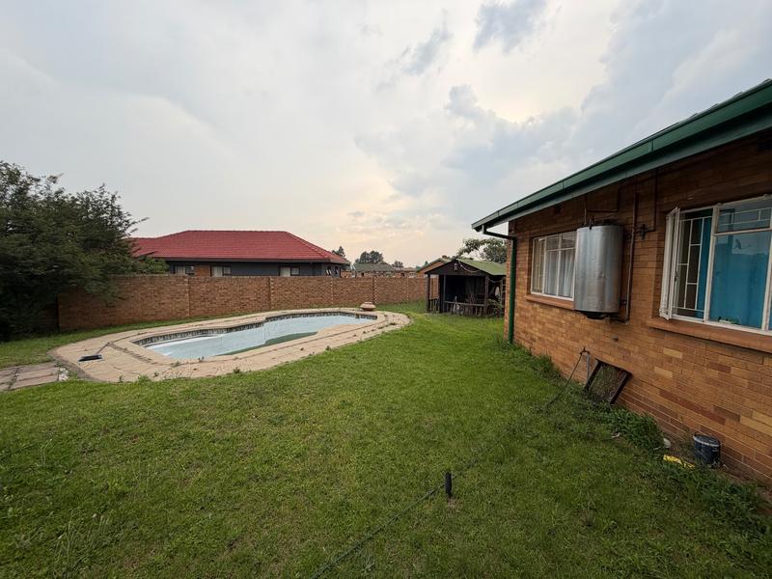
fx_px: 312
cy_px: 290
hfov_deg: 102.1
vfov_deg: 85.7
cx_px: 386
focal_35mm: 14
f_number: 2.2
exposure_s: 1/502
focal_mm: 2.22
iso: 50
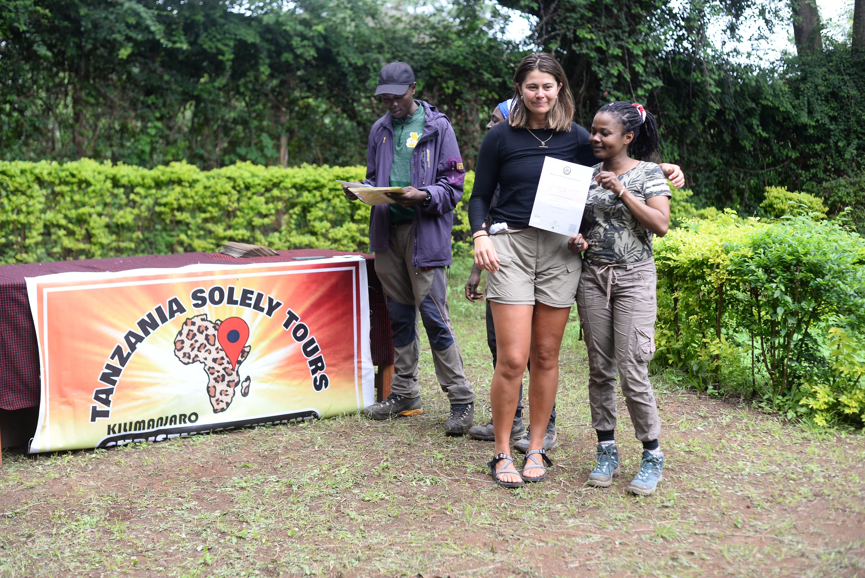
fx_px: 1202
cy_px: 289
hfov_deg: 39.6
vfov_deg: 27.0
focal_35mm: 50
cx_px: 432
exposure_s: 1/250
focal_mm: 50
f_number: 2.8
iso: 140
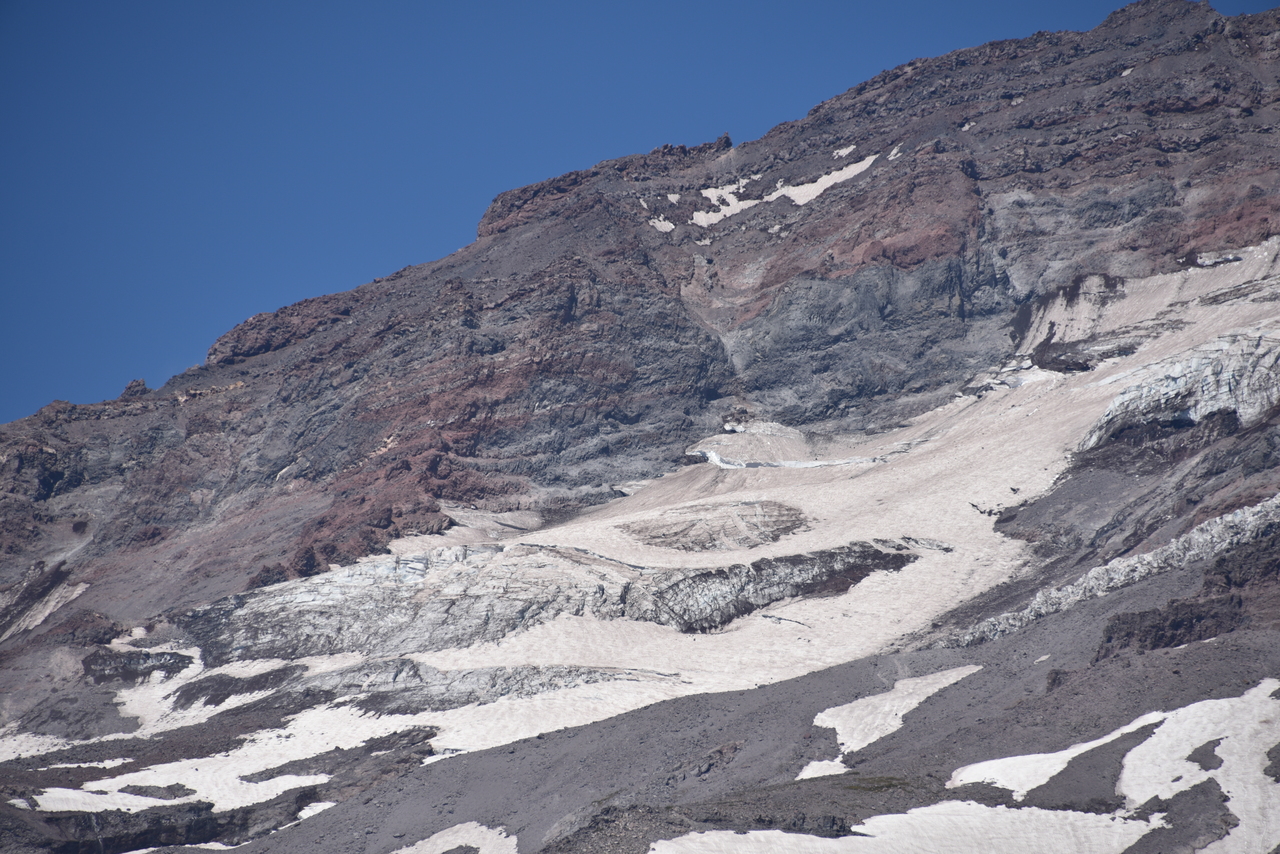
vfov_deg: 4.6
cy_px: 427
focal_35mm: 300
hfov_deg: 6.9
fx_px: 10668
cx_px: 640
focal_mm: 300
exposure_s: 1/640
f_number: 8
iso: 100
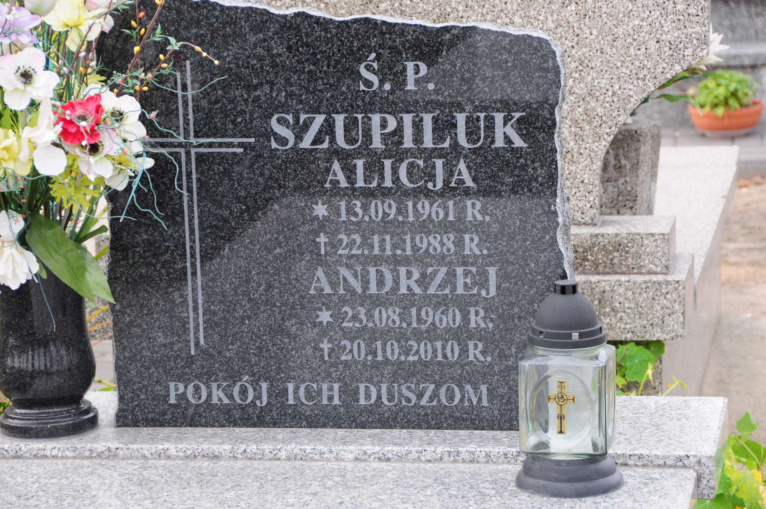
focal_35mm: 142
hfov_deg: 14.4
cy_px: 254
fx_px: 3028
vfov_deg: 9.6
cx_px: 383
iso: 500
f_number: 7.1
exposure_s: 1/250
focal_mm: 95
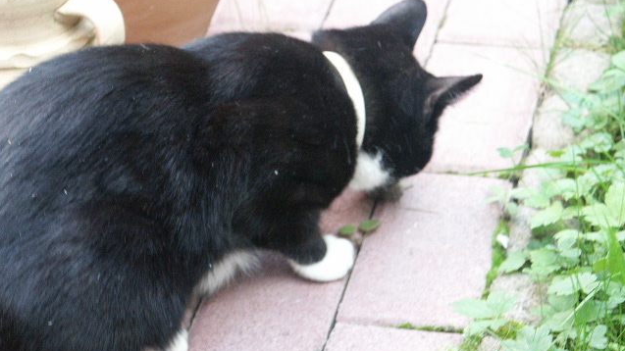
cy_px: 145
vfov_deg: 8.8
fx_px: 2287
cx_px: 312
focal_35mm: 138
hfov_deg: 15.6
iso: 200
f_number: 3.5
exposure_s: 1/30
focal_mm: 32.03
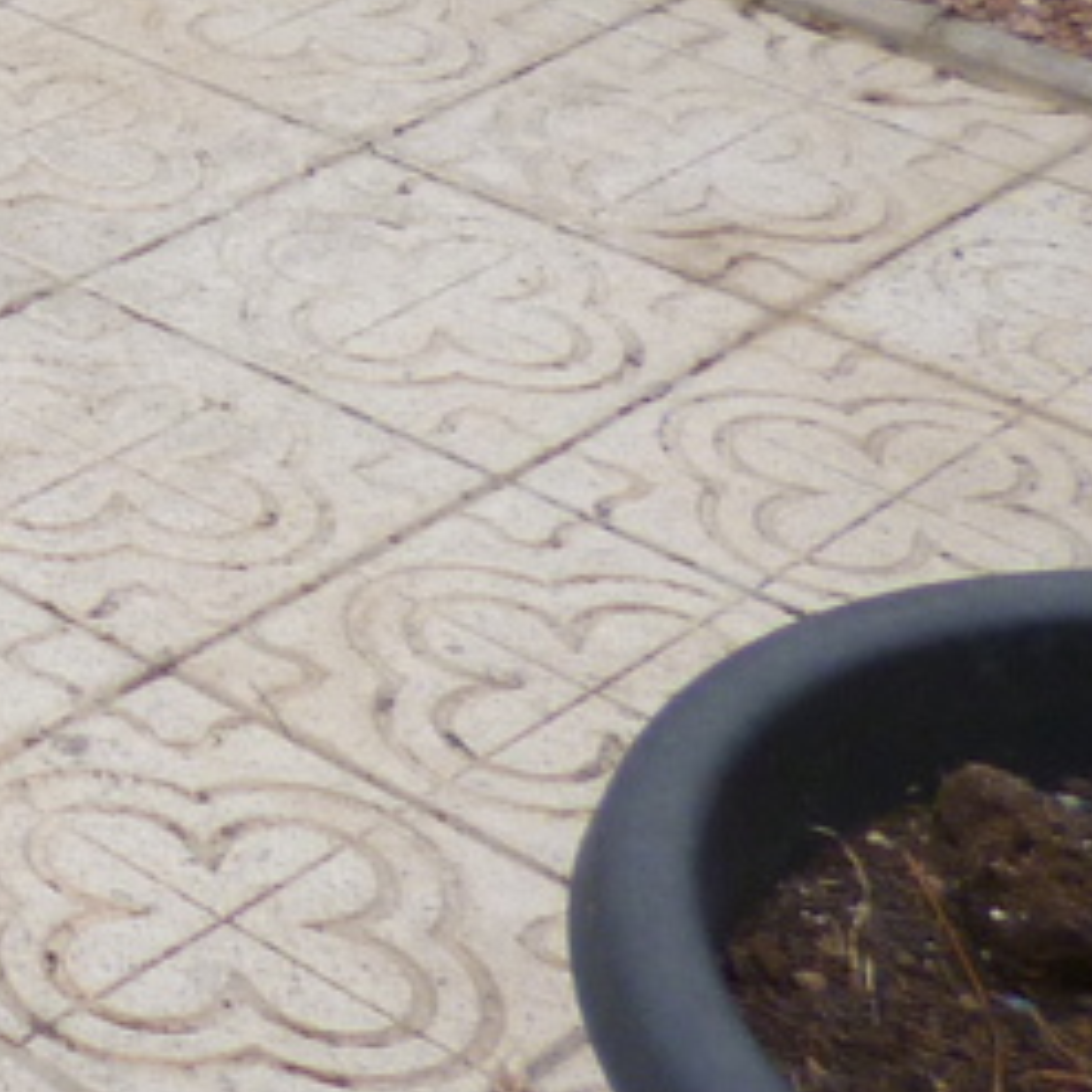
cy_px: -906
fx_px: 3926
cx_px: -1017
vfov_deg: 14.0
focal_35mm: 110
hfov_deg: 13.7
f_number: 2.5
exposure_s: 1/400
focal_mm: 4.3
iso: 100
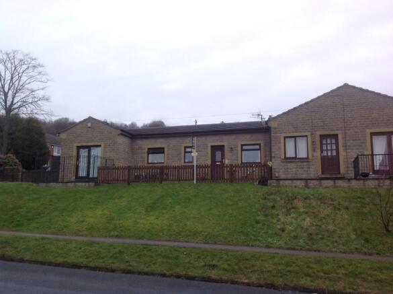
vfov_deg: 40.6
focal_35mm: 35
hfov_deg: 52.7
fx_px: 397
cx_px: 196
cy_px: 147
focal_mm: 4.28
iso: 50
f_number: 2.4
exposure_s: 1/630
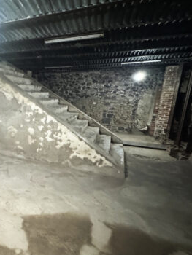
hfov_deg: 49.8
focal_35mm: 24
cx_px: 15
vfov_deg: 71.5
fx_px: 177
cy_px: 133
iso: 1600
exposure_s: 1/40
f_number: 2.2
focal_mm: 2.2
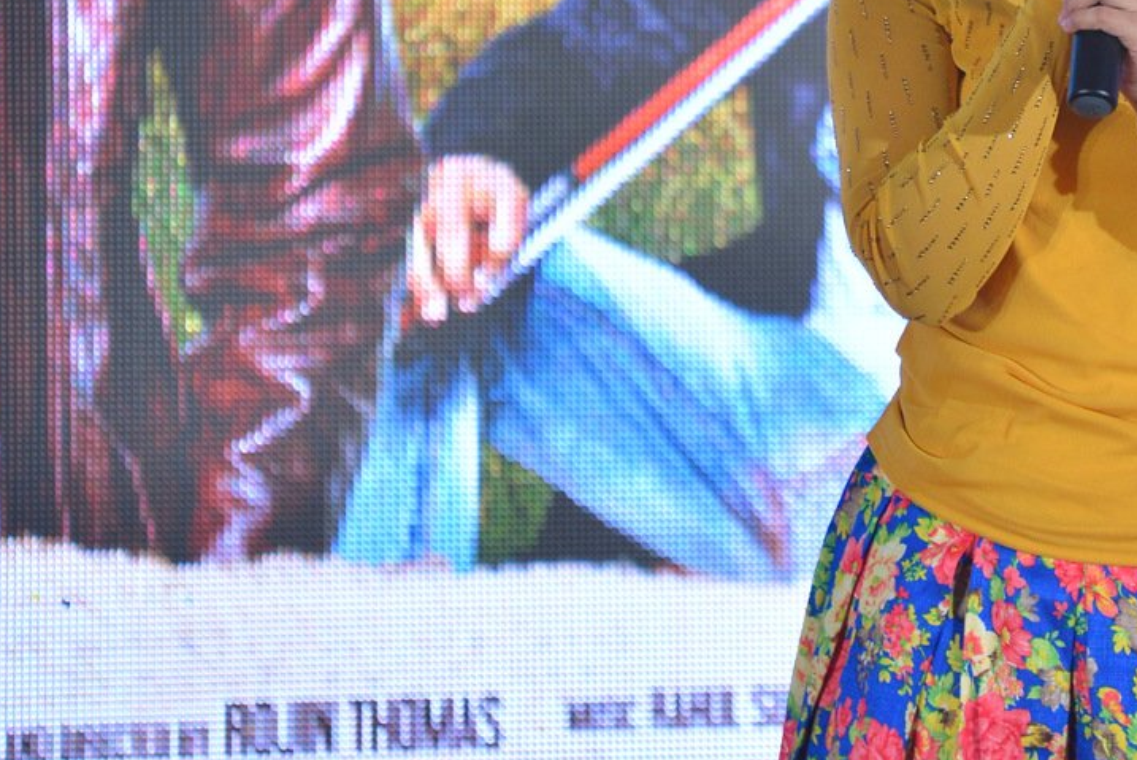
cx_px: 966
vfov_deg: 3.1
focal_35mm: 446
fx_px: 14094
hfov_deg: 4.6
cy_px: -41
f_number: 2.8
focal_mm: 200
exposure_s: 1/200
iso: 640
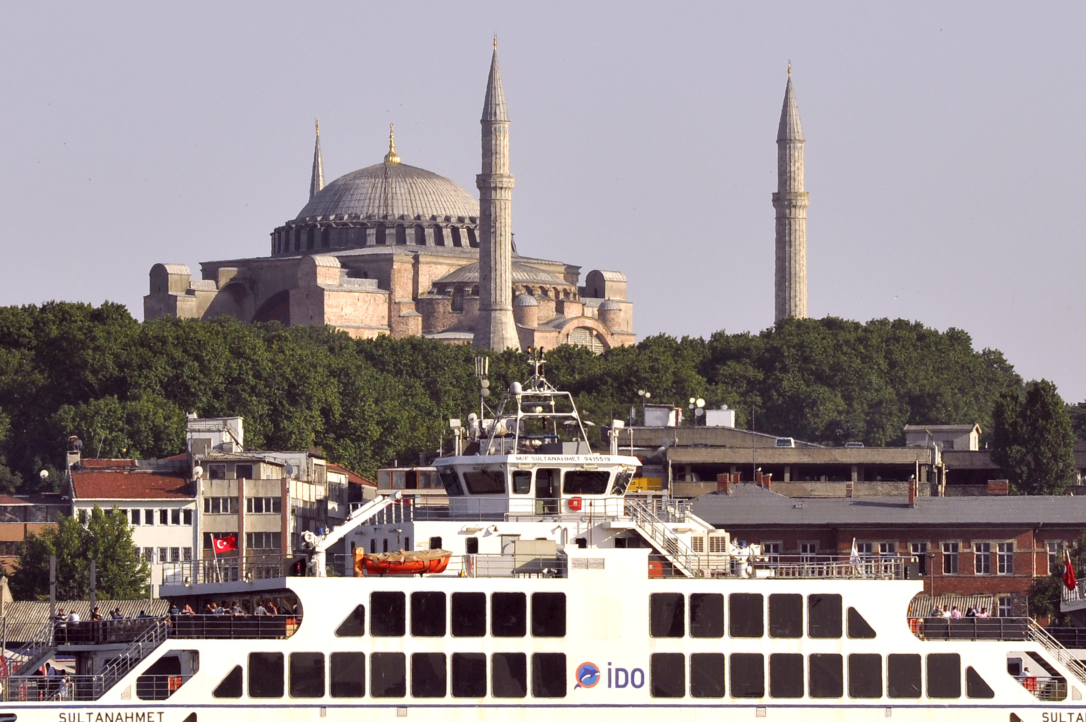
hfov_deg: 7.1
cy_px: 381
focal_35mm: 290
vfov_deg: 4.7
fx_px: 8735
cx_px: 479
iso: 200
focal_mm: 105
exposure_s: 1/320
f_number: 10
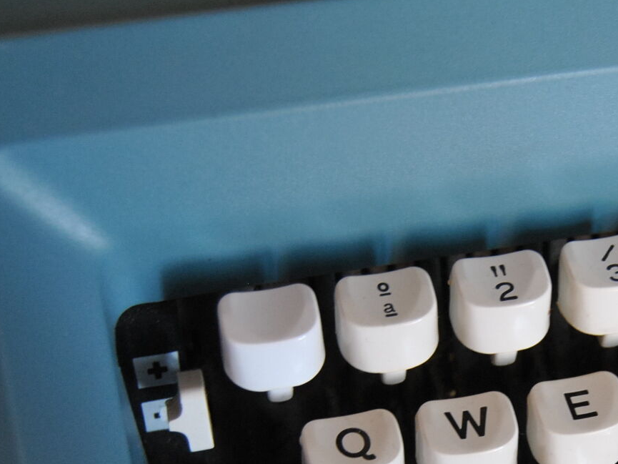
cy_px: 460
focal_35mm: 84
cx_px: 502
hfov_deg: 22.9
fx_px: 1500
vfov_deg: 17.2
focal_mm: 26
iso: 500
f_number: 4
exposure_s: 1/30
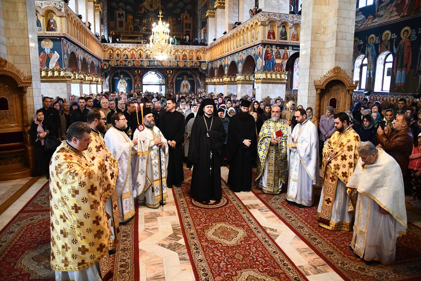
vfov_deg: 53.1
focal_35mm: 24
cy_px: 140
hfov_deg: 73.7
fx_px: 281
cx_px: 210
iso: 2000
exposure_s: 1/100
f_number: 2.8
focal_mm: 16
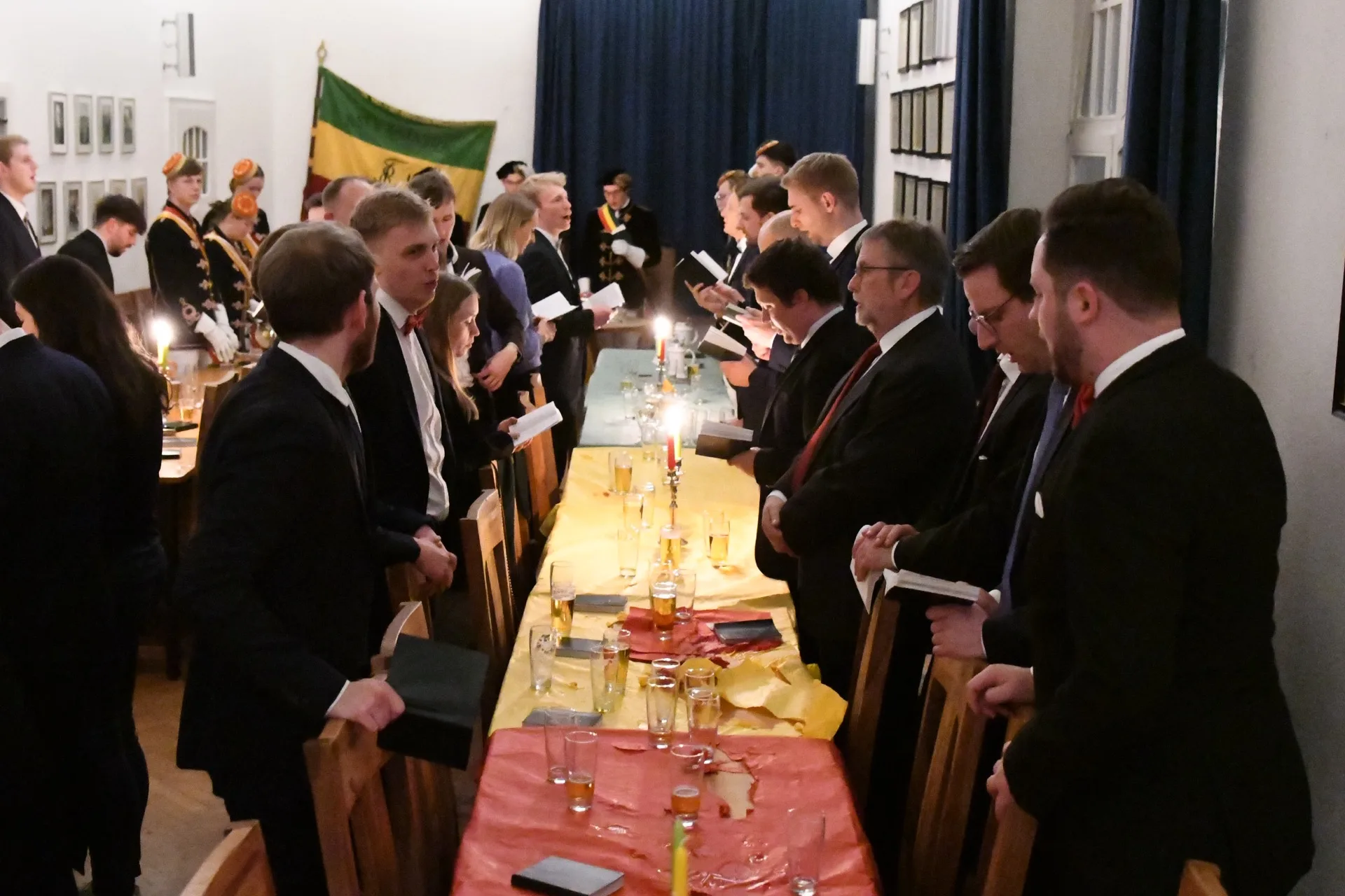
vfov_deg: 28.1
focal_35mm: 48
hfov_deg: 41.1
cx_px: 672
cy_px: 448
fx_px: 1793
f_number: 2.8
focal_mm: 24
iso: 22800
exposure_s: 1/50
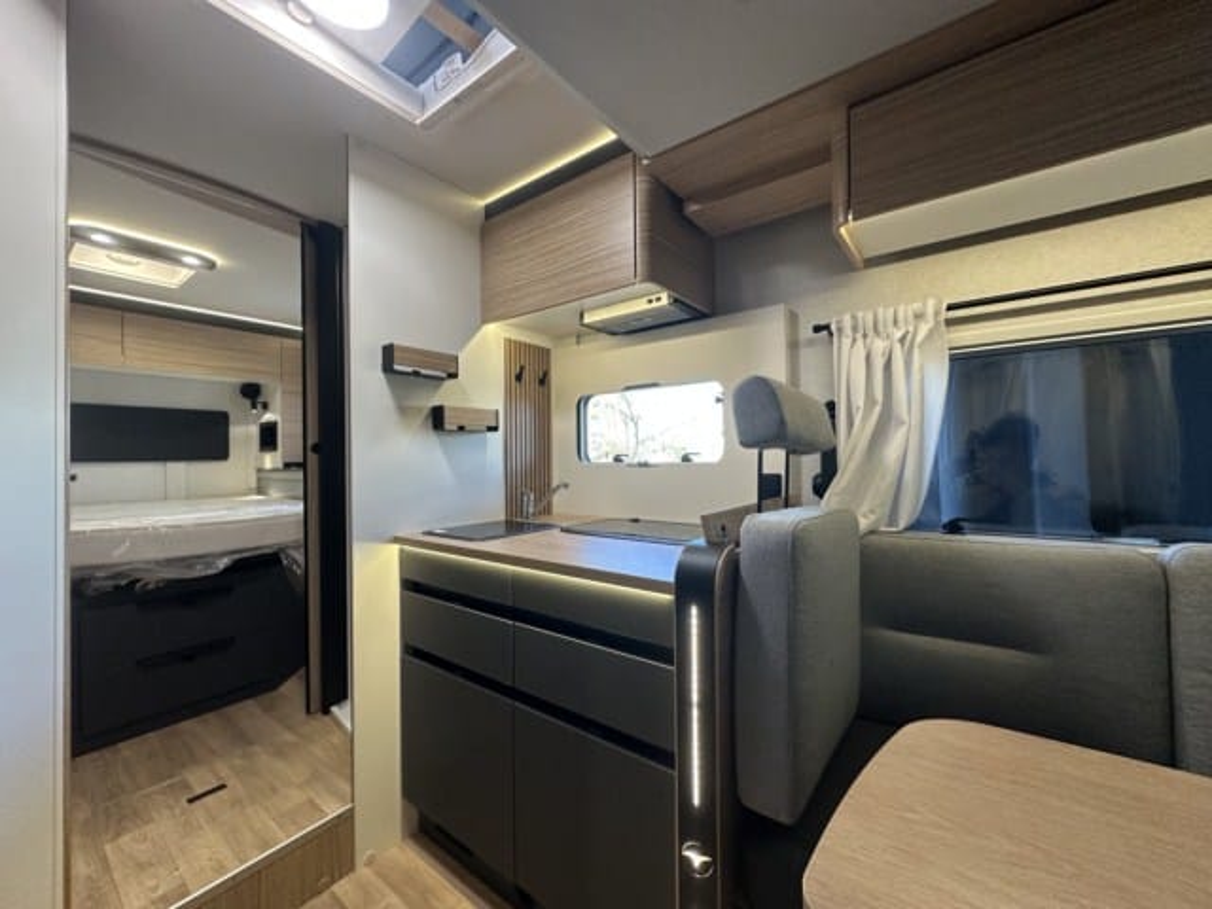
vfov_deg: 85.7
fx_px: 490
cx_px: 606
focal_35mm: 14
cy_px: 454
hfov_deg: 102.1
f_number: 2.2
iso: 200
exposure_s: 1/100
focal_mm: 2.22
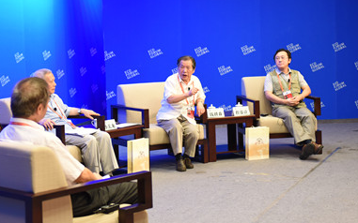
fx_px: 751
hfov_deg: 26.8
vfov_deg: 16.9
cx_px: 185
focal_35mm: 77
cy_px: 65
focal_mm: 48
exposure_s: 1/125
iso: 1000
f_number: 2.8
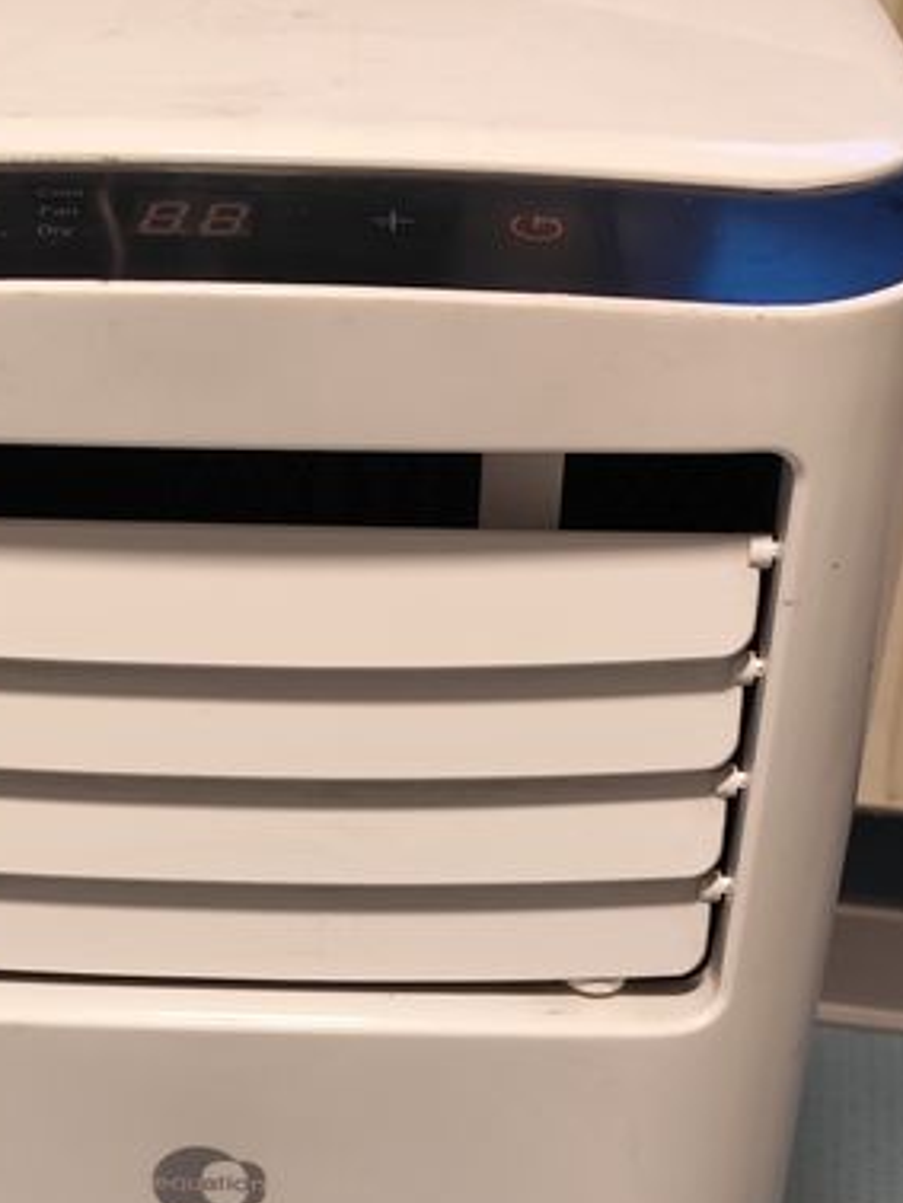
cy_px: 1002
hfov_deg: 24.0
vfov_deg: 30.7
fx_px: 2120
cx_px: 335
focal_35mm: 61
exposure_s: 1/100
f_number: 1.65
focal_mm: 6.19
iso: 1000
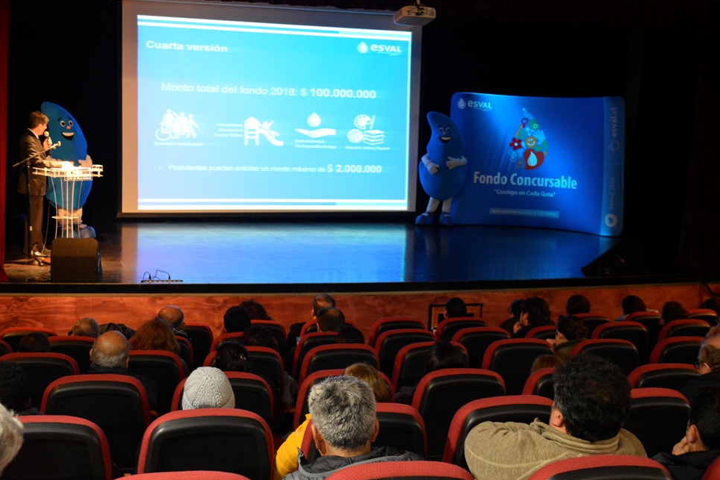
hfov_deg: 38.9
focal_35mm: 51
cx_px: 340
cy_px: 253
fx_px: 1020
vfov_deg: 26.5
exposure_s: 1/25
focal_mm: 32
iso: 3200
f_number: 4.8
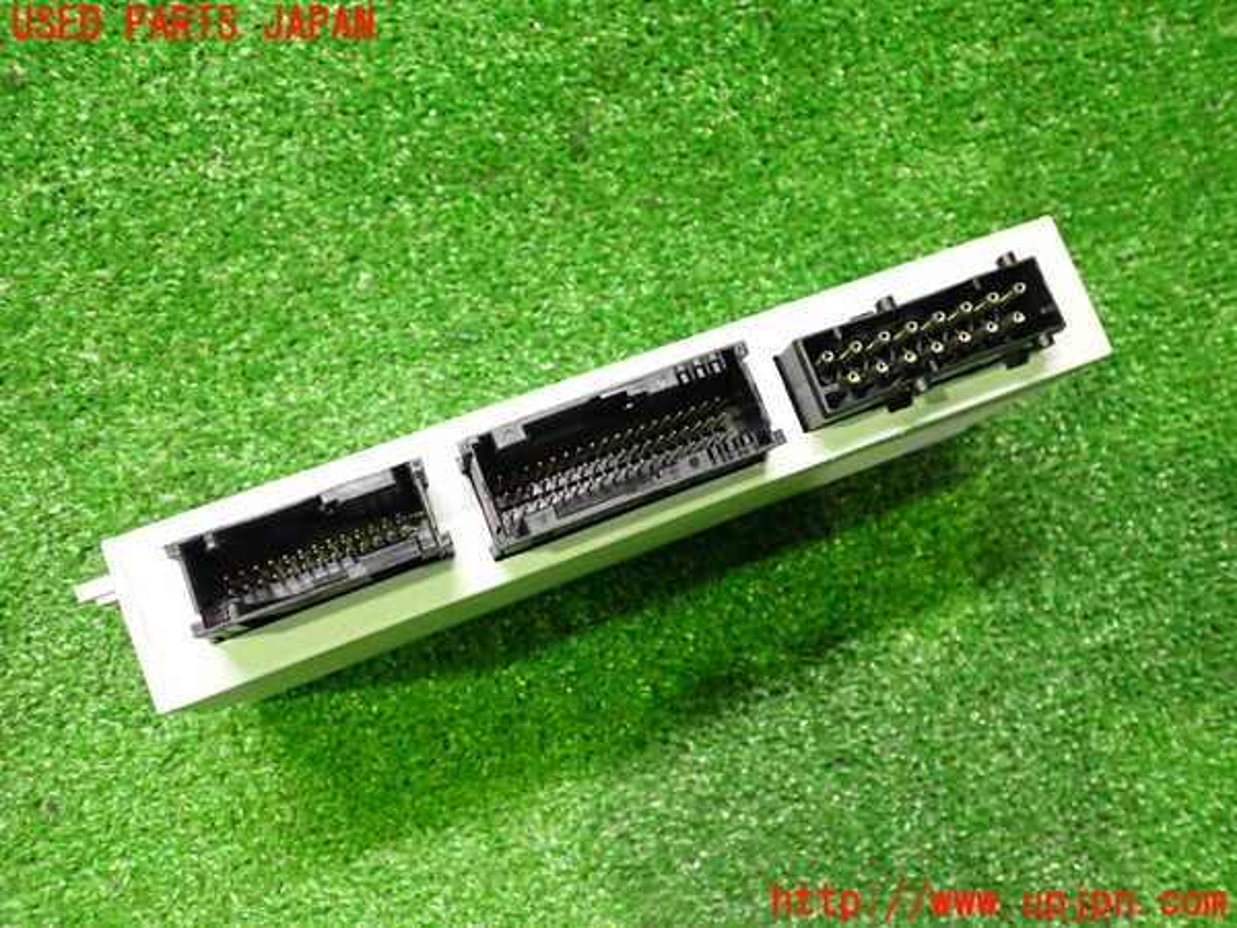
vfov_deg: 46.8
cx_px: 618
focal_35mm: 30
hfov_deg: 60.0
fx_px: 1072
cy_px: 464
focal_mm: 5.4
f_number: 2.3
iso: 640
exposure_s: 1/30
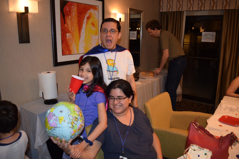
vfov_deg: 47.9
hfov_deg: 67.4
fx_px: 179
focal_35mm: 27
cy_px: 80
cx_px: 120
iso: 1100
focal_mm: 18
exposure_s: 1/60
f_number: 3.5
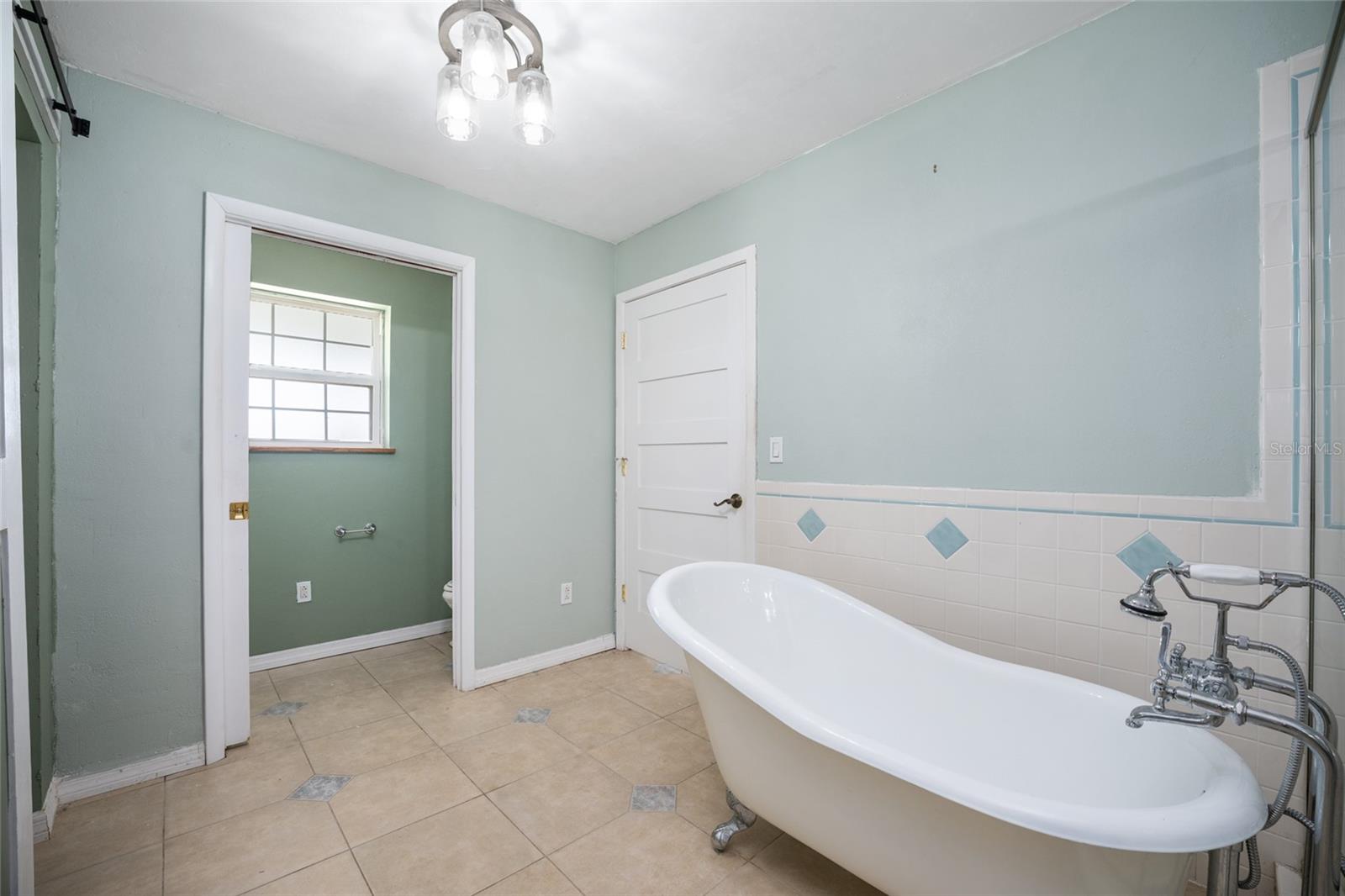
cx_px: 672
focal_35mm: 14
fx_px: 523
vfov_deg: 81.2
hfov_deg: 104.3
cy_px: 448
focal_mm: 14
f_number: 7.1
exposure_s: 1/8
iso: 400
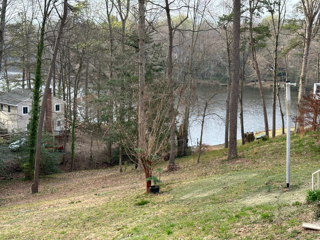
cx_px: 160
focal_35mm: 48
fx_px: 444
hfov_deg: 39.7
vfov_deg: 30.3
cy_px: 120
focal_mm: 6.86
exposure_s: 1/516
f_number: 1.78
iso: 64
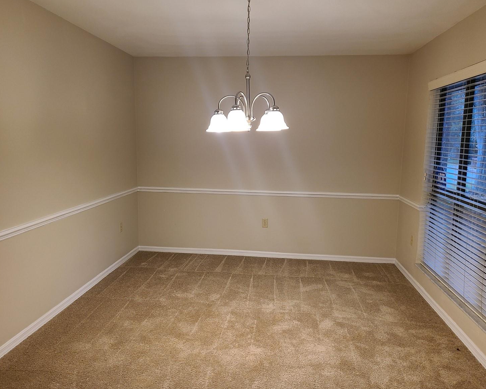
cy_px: 196
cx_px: 233
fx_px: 403
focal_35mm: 28
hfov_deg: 62.2
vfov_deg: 51.5
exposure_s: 1/60
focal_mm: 5.4
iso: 125
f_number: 1.8
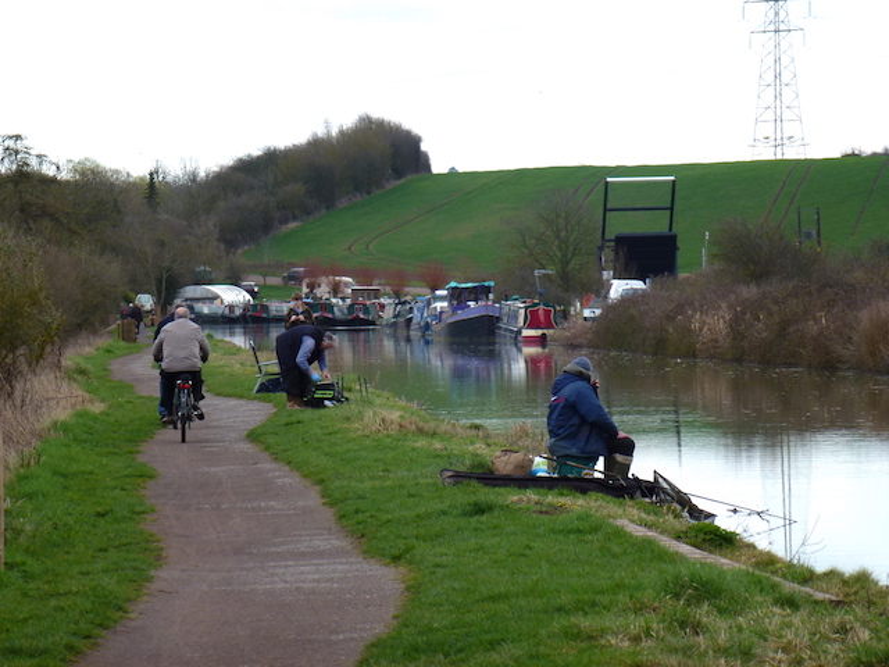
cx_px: 444
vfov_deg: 6.4
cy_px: 334
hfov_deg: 8.5
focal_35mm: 232
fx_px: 5958
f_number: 5.6
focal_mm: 41.5
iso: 100
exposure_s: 1/200
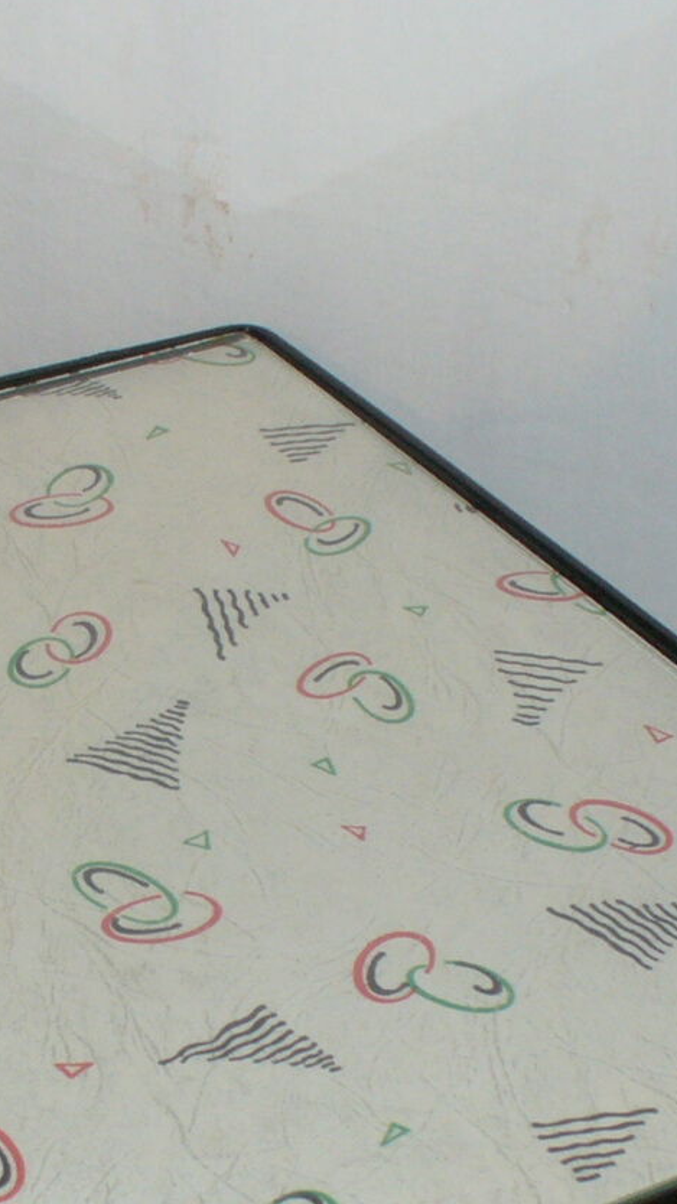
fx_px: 3160
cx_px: 110
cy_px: 707
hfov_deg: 12.2
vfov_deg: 21.5
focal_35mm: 99
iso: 100
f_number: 2.8
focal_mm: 6.1
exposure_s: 1/8
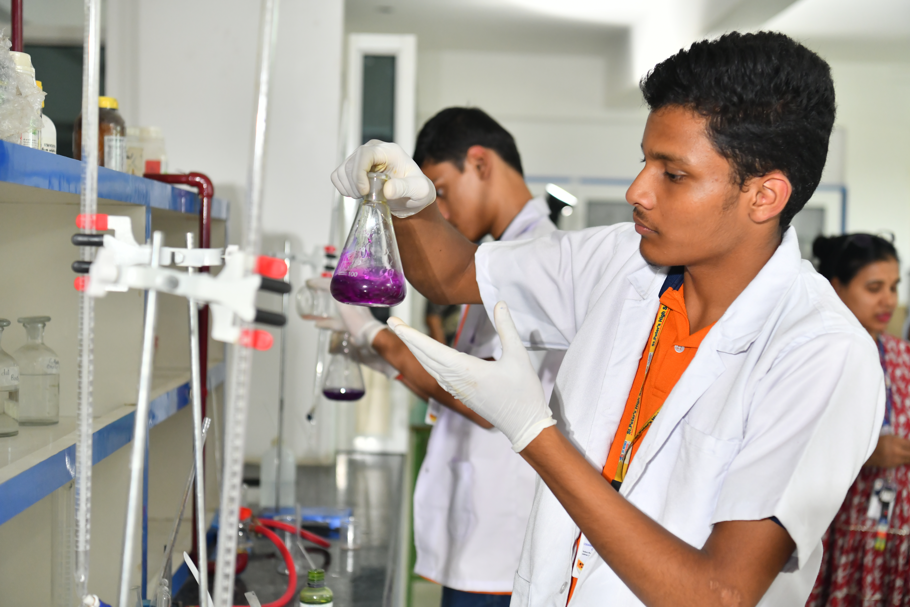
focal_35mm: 55
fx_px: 1390
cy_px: 304
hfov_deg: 36.2
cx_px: 455
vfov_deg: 24.6
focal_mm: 55
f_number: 4
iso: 1250
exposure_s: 1/400
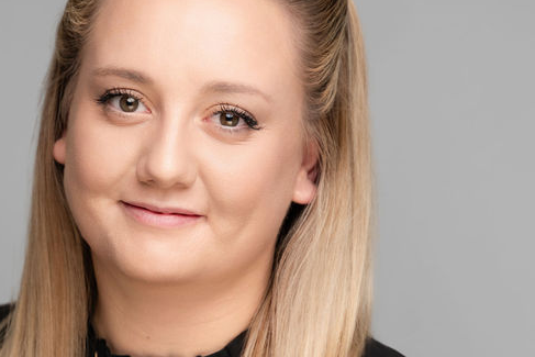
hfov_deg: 14.1
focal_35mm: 145
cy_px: 266
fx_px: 2155
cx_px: 160
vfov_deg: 9.5
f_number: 5
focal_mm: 69
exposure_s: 1/200
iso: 64
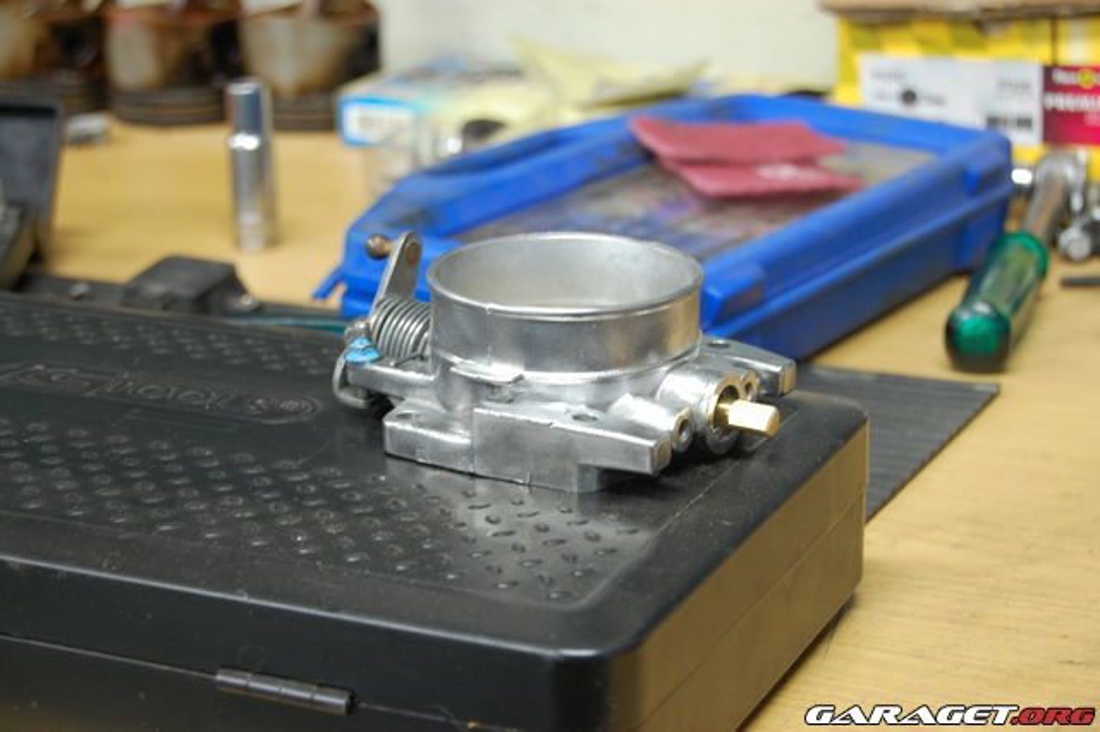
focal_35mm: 82
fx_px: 2519
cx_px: 550
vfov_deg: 16.5
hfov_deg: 24.6
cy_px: 366
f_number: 5.6
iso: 800
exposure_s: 1/8
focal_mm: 55
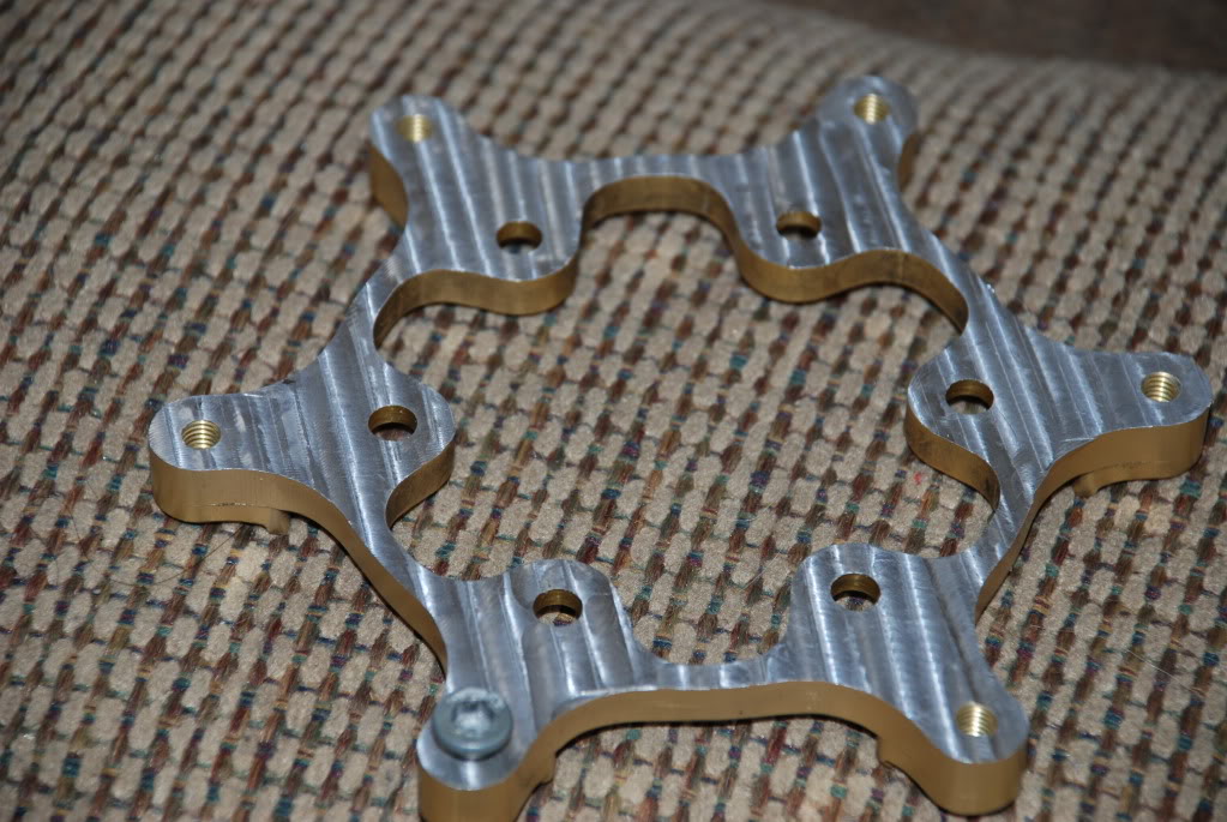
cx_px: 614
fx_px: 6911
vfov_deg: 6.8
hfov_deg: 10.1
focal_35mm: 202
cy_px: 411
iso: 200
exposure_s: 1/60
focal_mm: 135
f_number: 5.6
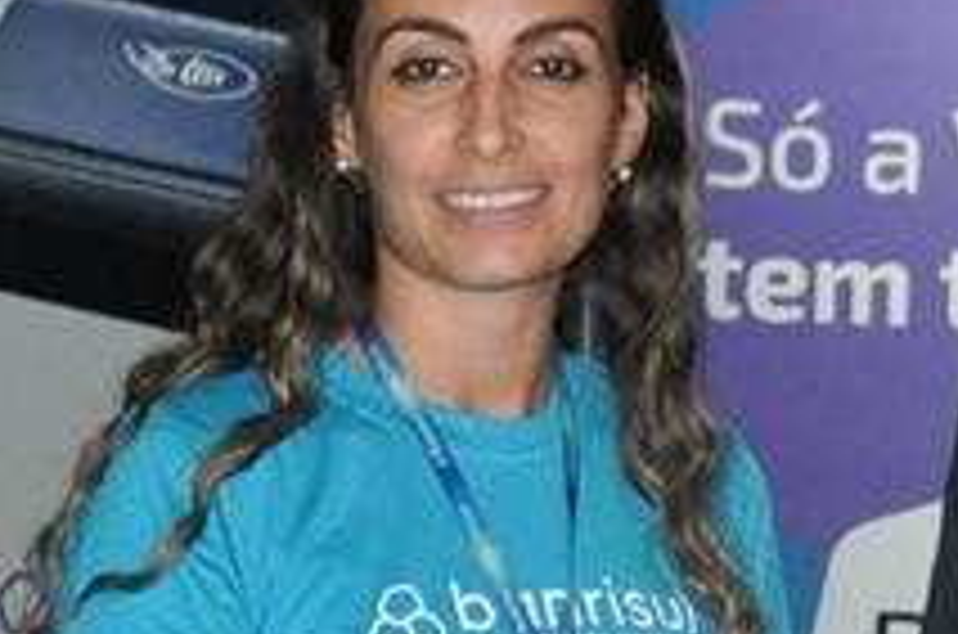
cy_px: 461
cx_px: 927
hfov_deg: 7.3
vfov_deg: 4.9
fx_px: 7481
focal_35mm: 282
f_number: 4
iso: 800
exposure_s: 1/60
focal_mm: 25
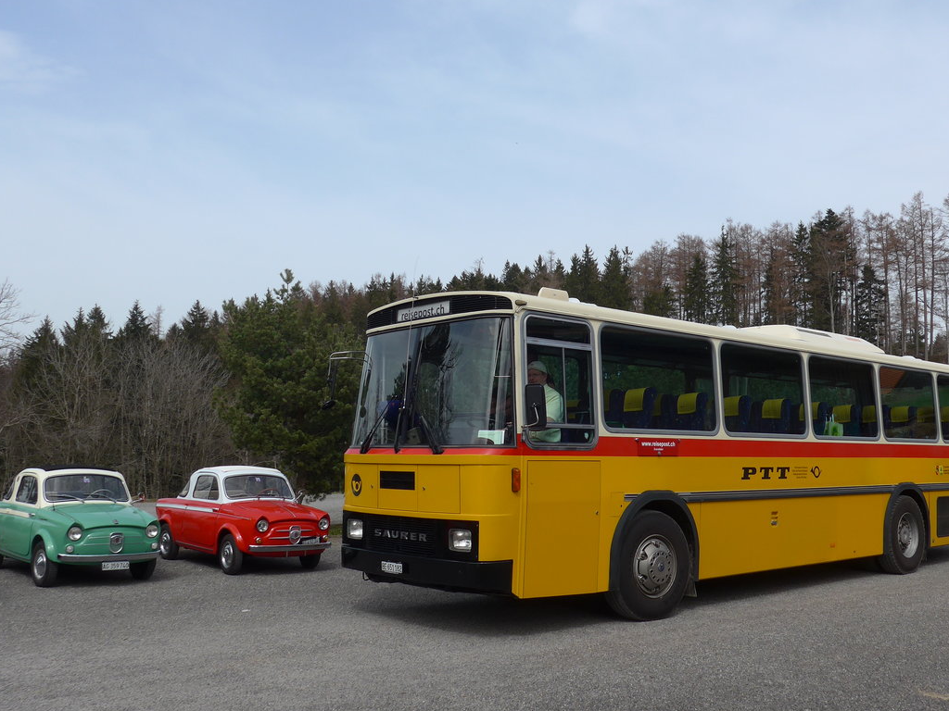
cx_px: 517
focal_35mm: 34
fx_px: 932
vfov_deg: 41.8
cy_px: 330
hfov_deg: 53.9
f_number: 2.8
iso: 80
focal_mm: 6
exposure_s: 1/1600
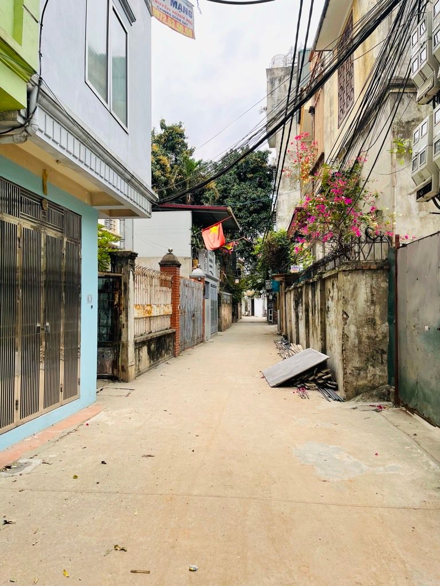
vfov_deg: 69.4
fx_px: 424
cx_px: 220
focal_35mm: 25
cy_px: 293
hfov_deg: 54.9
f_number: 1.6
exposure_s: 1/218
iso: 32
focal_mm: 5.1
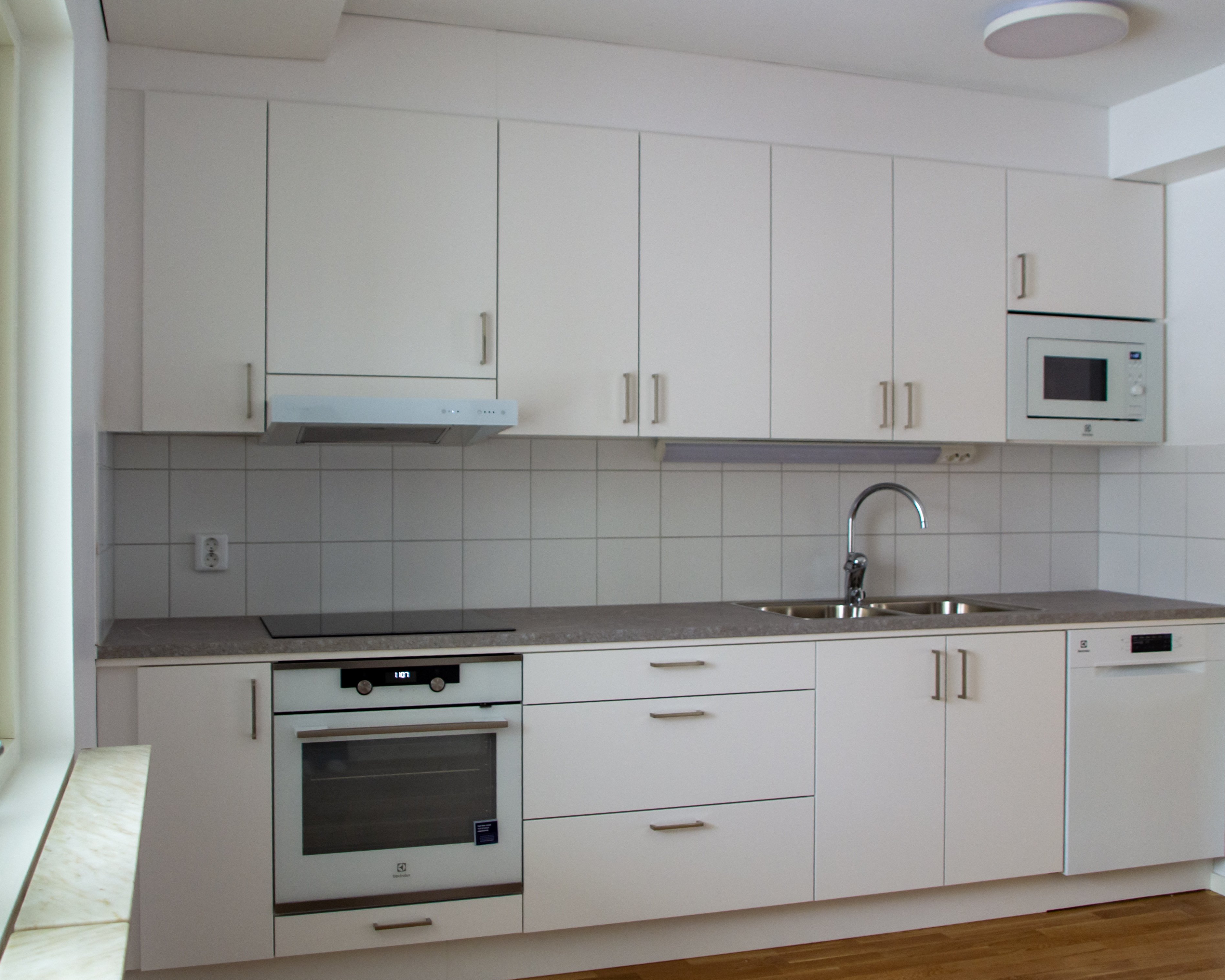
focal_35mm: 31
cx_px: 586
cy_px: 498
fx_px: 1124
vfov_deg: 47.1
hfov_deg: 57.2
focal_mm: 18
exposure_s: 1/30
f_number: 3.5
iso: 400
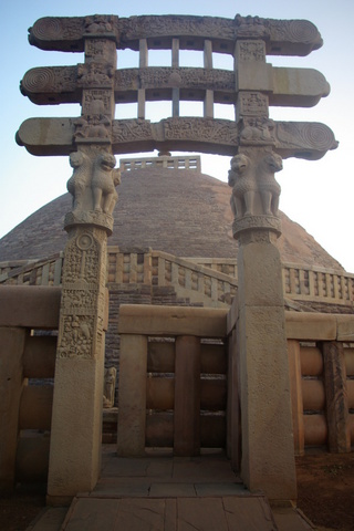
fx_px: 398
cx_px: 177
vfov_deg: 67.4
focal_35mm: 27
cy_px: 266
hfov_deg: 47.9
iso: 200
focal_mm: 18
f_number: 4
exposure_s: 1/45
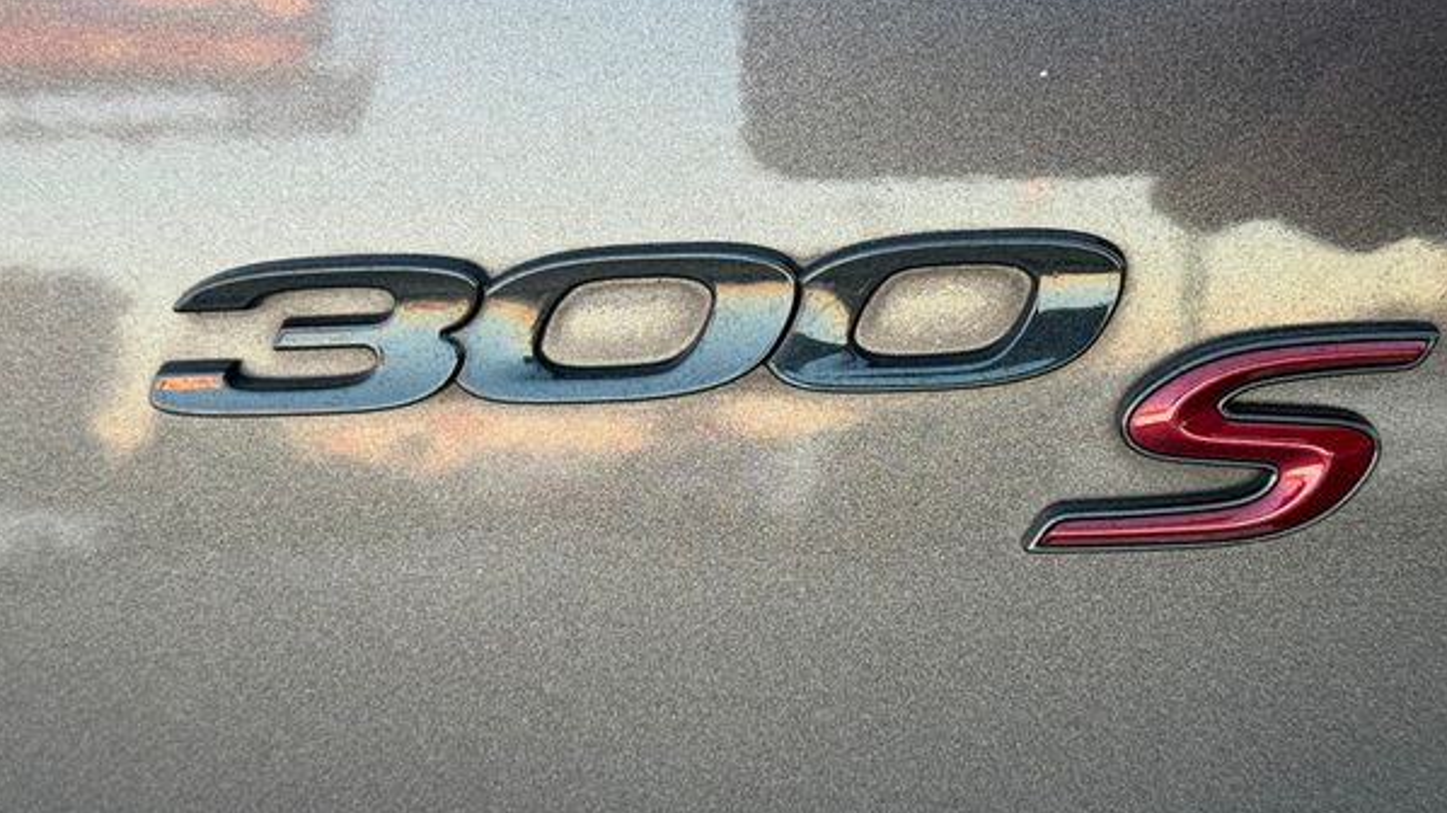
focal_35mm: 56
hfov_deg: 37.2
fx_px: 2148
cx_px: 719
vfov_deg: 21.4
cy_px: 336
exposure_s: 1/121
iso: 80
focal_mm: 6.76
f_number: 1.78
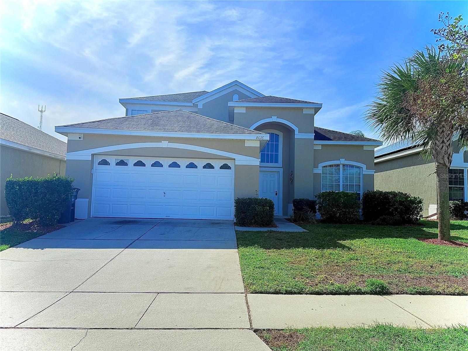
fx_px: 324
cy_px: 176
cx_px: 234
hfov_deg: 71.6
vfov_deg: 56.8
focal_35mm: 24
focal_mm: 6.76
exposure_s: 1/5714
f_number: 1.78
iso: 100
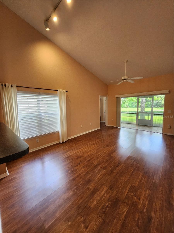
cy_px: 116
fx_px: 87
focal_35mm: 13
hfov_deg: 89.9
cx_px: 87
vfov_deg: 106.2
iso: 125
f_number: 2.2
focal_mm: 1.74
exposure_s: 1/60
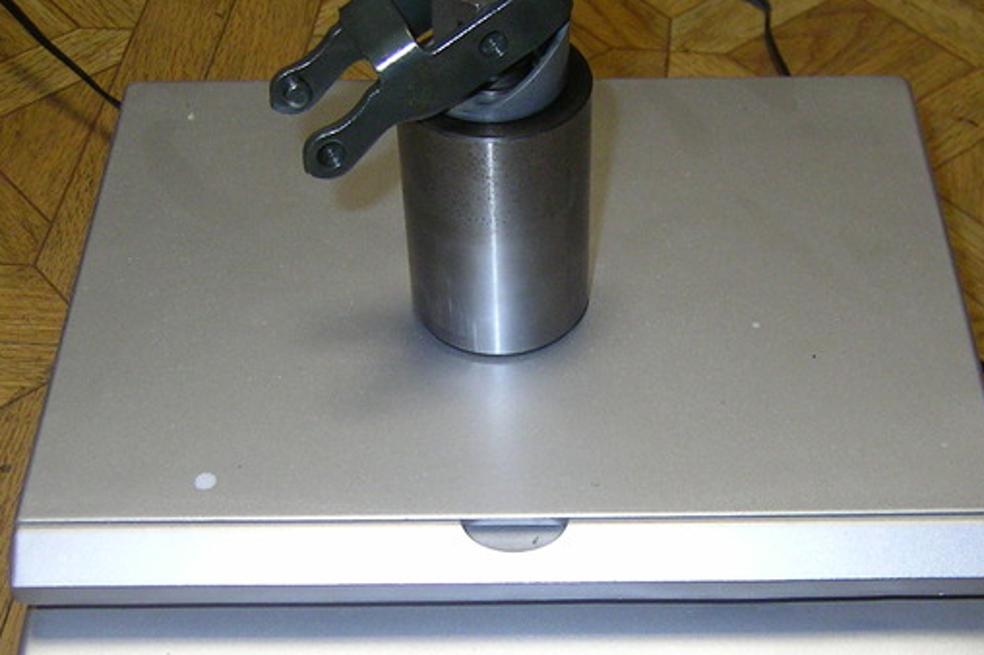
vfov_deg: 22.8
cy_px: 477
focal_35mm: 59
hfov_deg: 33.9
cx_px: 544
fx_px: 1612
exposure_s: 1/30
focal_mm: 5.6
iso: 100
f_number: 2.8
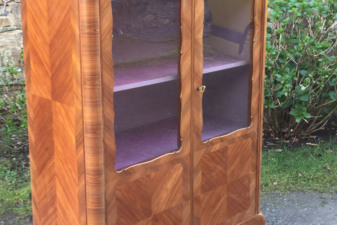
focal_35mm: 52
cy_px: 75
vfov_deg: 25.8
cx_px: 121
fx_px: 487
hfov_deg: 37.9
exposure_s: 1/50
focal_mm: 4.15
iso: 32
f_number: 2.2
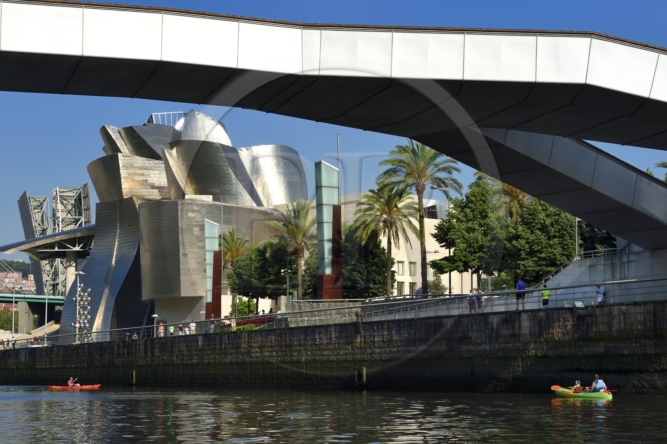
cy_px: 222
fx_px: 1388
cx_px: 334
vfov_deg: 18.2
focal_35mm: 75
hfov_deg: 27.0
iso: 200
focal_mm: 75
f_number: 11
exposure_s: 1/400
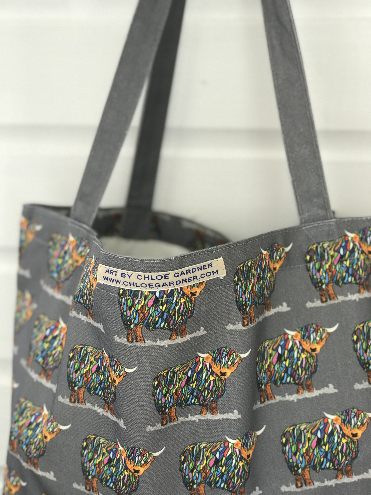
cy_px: 248
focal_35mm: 57
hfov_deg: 25.7
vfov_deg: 33.8
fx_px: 815
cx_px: 186
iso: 80
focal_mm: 6.6
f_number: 2.8
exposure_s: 1/93
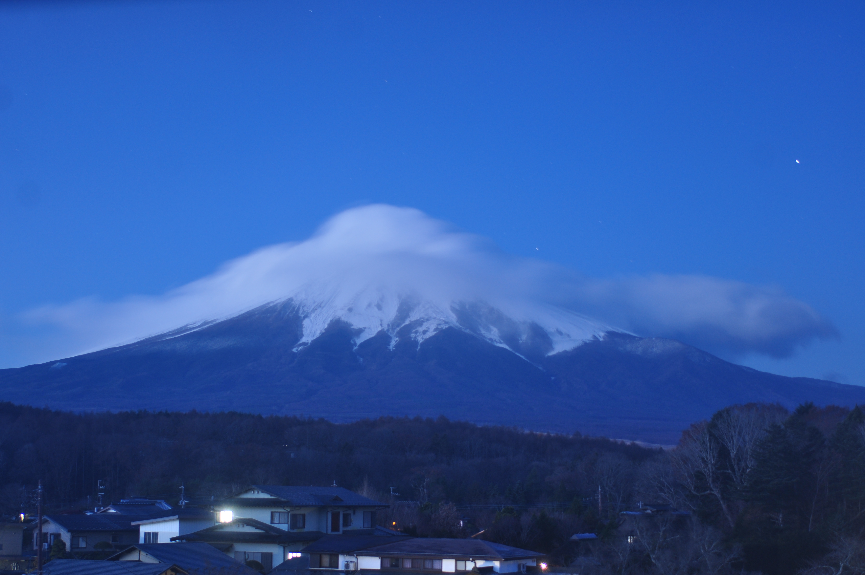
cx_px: 432
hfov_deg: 36.9
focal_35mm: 54
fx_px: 1296
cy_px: 288
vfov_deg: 25.0
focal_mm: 36
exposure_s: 25
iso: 200
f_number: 3.8
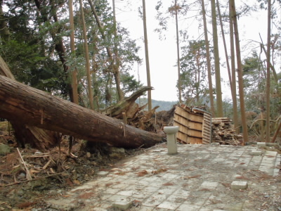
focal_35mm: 34
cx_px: 140
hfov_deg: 54.0
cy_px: 106
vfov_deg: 41.8
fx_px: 276
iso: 200
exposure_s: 1/60
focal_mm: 6.1
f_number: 4
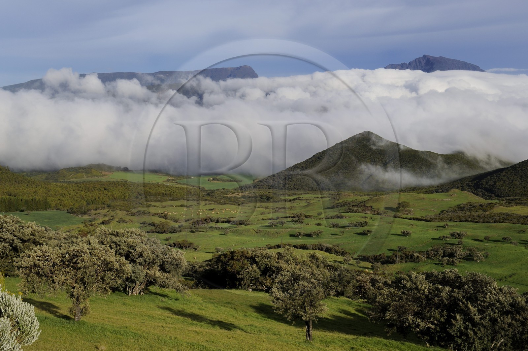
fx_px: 733
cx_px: 264
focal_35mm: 50
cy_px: 176
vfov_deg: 26.9
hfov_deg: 39.6
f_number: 22
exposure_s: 1/160
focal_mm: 50
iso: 400
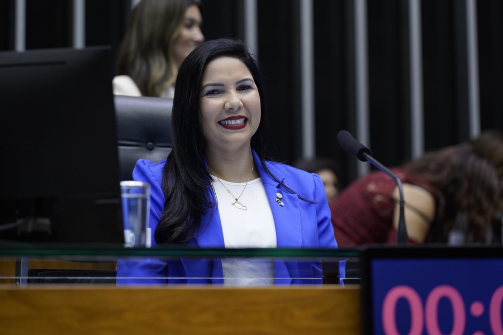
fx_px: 1579
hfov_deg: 18.1
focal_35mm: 113
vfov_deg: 12.1
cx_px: 252
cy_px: 168
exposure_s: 1/125
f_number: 3.2
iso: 2000
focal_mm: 113
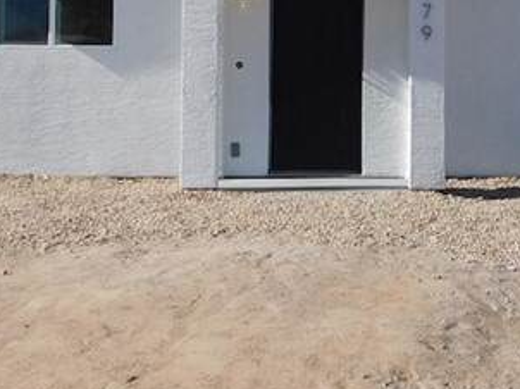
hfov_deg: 24.4
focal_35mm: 78
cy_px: 53
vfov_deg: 18.6
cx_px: 458
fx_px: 1171
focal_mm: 4
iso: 125
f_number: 6
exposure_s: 1/640
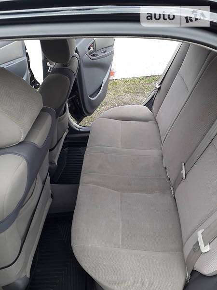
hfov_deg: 51.4
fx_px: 226
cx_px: 108
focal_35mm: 27
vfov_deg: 65.3
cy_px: 145
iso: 40
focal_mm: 3.6
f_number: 1.9
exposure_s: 1/109
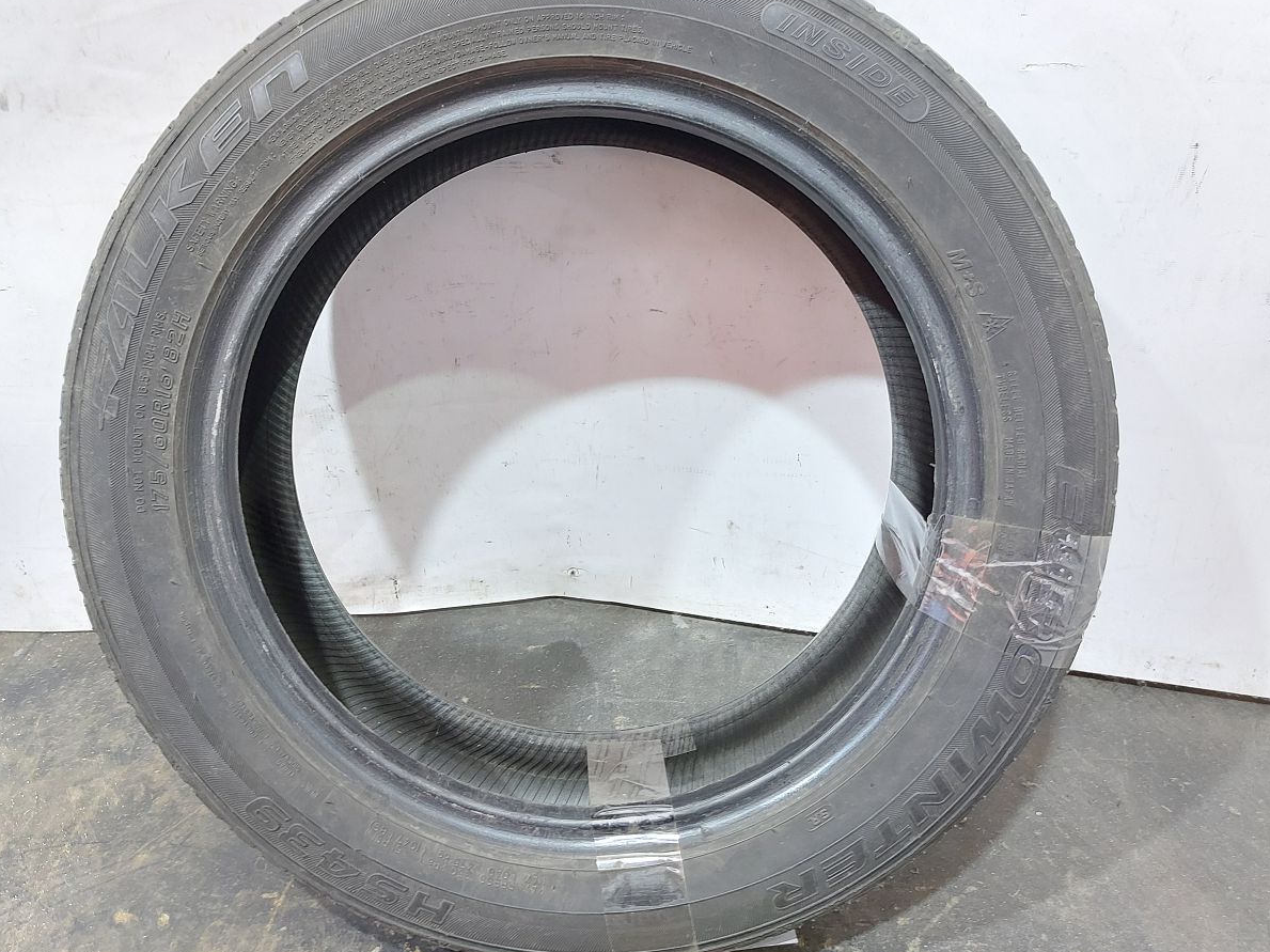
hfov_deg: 63.4
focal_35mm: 28
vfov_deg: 49.7
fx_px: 1027
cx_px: 594
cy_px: 455
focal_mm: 5.23
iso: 500
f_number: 1.8
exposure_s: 1/25
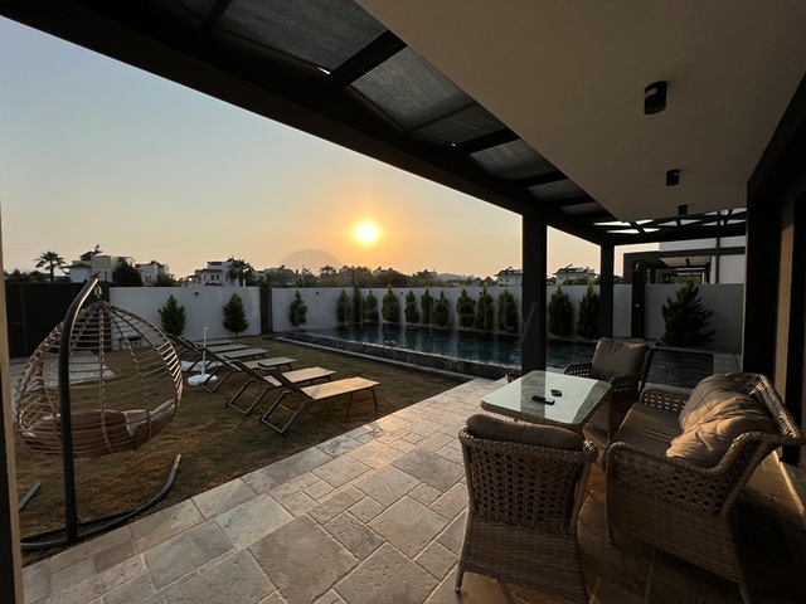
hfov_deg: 106.2
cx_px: 403
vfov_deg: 89.9
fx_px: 303
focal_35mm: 13
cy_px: 302
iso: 32
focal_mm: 1.57
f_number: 1.8
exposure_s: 1/3774
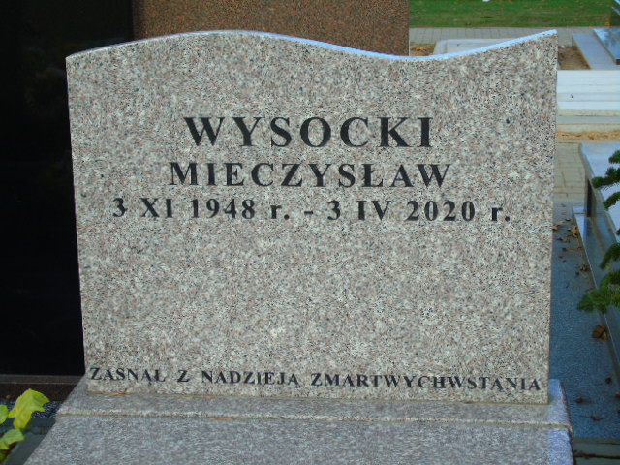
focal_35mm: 71
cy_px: 232
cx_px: 310
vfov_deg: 20.7
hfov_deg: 27.4
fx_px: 1272
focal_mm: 13
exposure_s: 1/200
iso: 80
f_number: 4.7
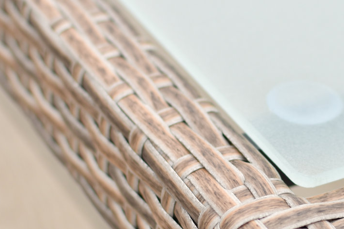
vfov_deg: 9.7
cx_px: 279
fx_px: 1350
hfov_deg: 14.4
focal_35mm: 141
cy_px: 143
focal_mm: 35
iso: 125
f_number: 2.2
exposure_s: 1/1000
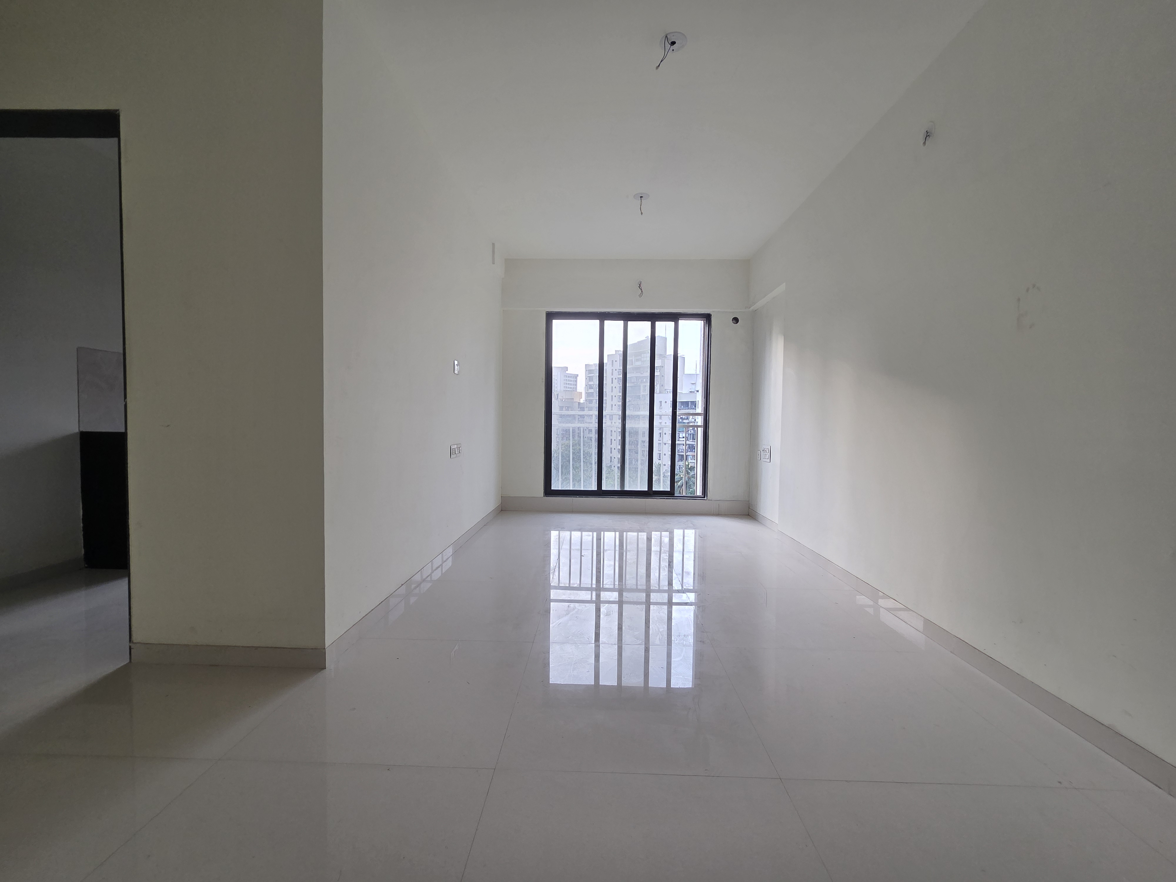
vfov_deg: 89.9
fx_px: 442
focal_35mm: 13
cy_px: 441
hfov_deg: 106.2
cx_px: 588
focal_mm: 2.2
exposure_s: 1/100
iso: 50
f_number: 2.2
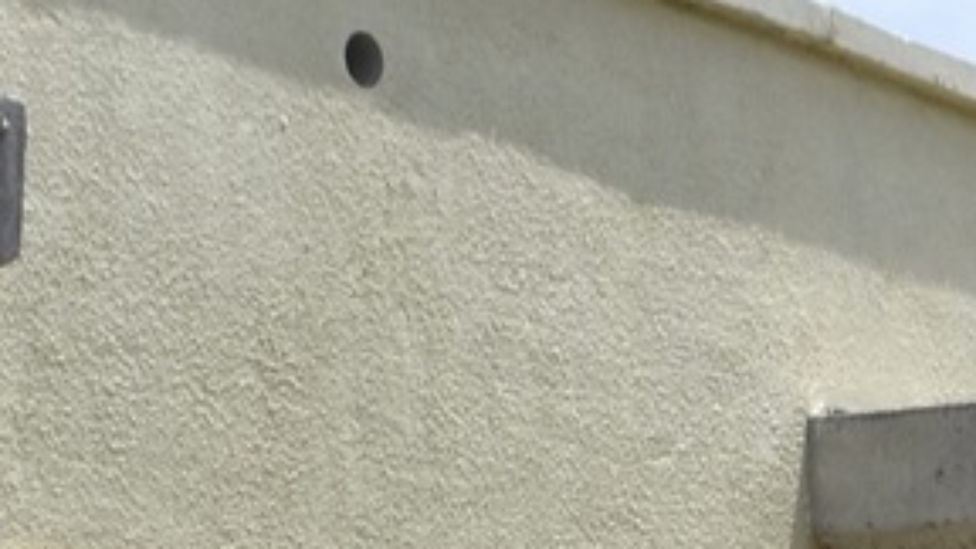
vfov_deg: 6.6
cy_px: 912
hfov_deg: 11.7
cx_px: 1147
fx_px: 4658
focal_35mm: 180
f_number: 11
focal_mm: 22
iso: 100
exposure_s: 1/125
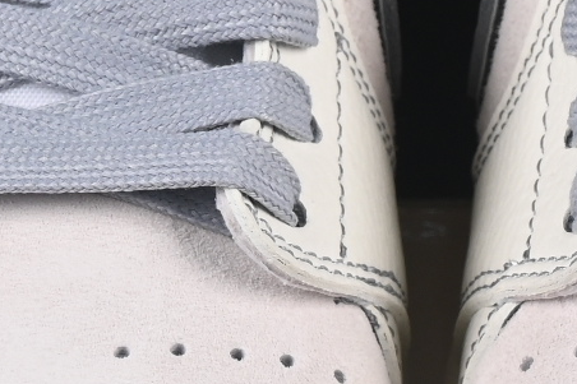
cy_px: 277
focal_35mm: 462
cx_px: 417
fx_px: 7402
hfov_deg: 4.5
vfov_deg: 3.0
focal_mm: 50
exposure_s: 1/80
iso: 160
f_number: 8
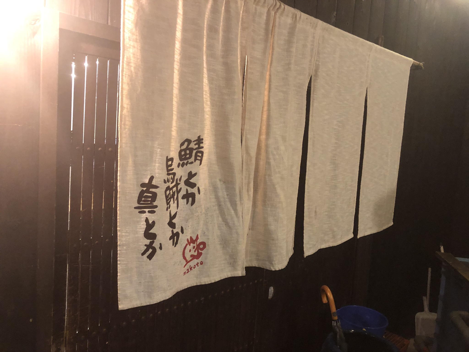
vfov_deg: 49.7
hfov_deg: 63.4
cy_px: 176
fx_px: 379
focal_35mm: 28
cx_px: 234
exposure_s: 1/8
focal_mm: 4
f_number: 1.8
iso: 100
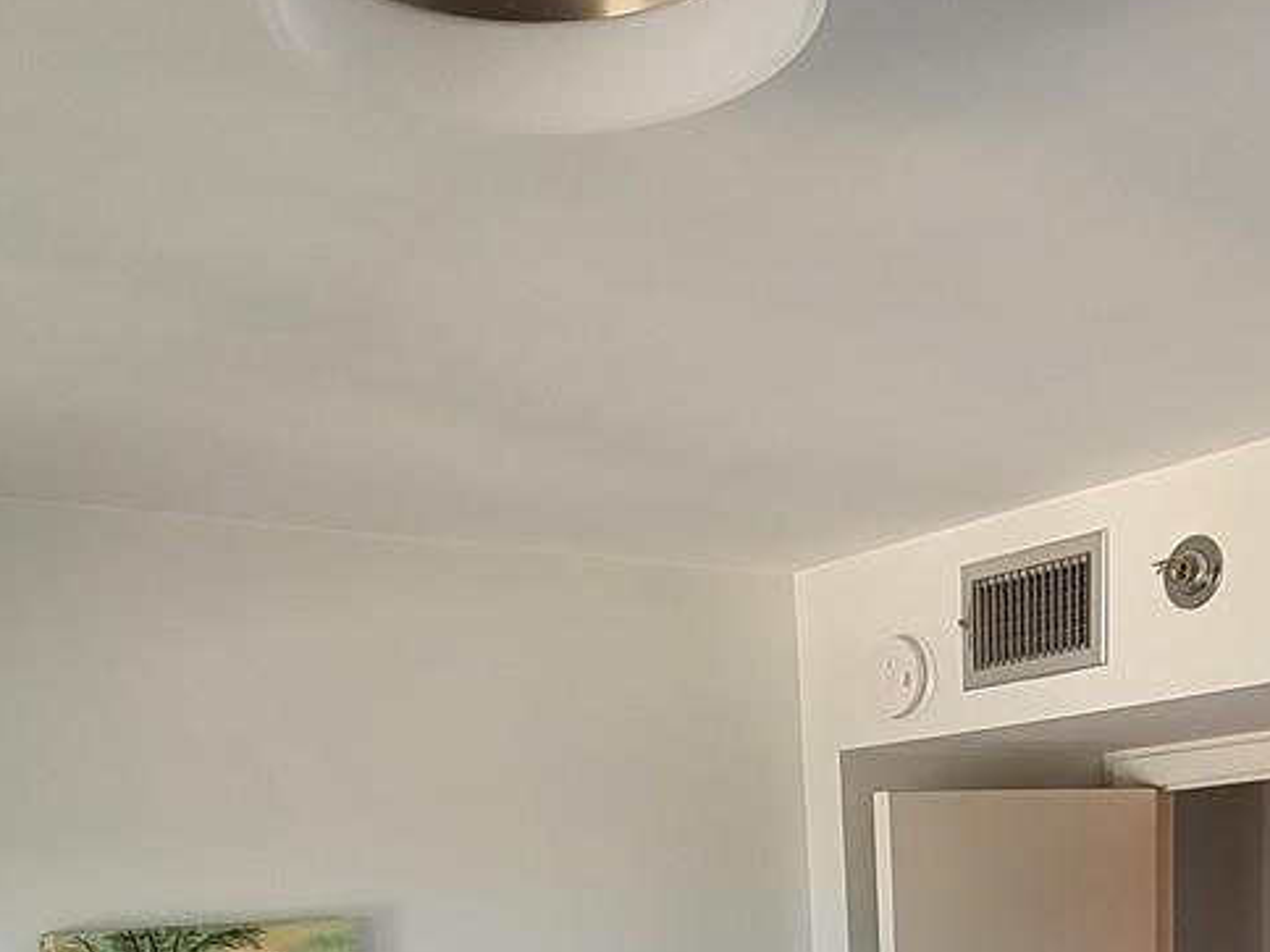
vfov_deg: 26.1
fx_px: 1578
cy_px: 1372
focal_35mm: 43
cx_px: 708
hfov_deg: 43.8
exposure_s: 1/60
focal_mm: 2.2
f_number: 2.2
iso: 80
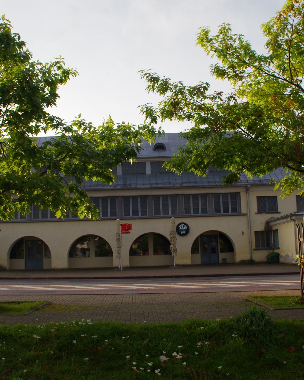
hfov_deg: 38.2
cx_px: 134
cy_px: 190
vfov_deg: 46.8
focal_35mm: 39
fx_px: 438
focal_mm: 18
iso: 250
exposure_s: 1/100
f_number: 11
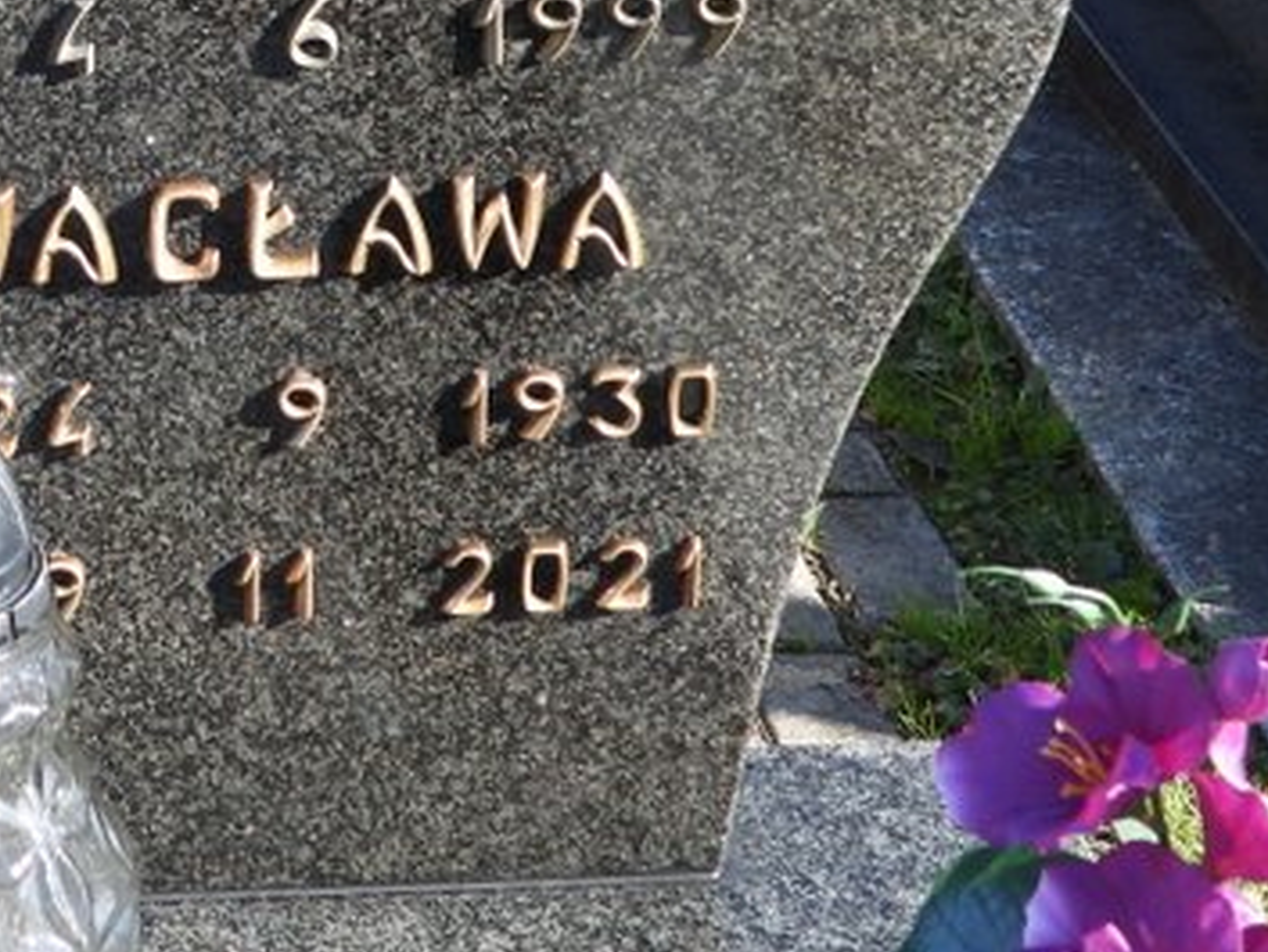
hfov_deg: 16.1
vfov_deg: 12.1
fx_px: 4361
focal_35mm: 119
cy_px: -309
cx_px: -101
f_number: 3.2
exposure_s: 1/320
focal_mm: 7.4
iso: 100
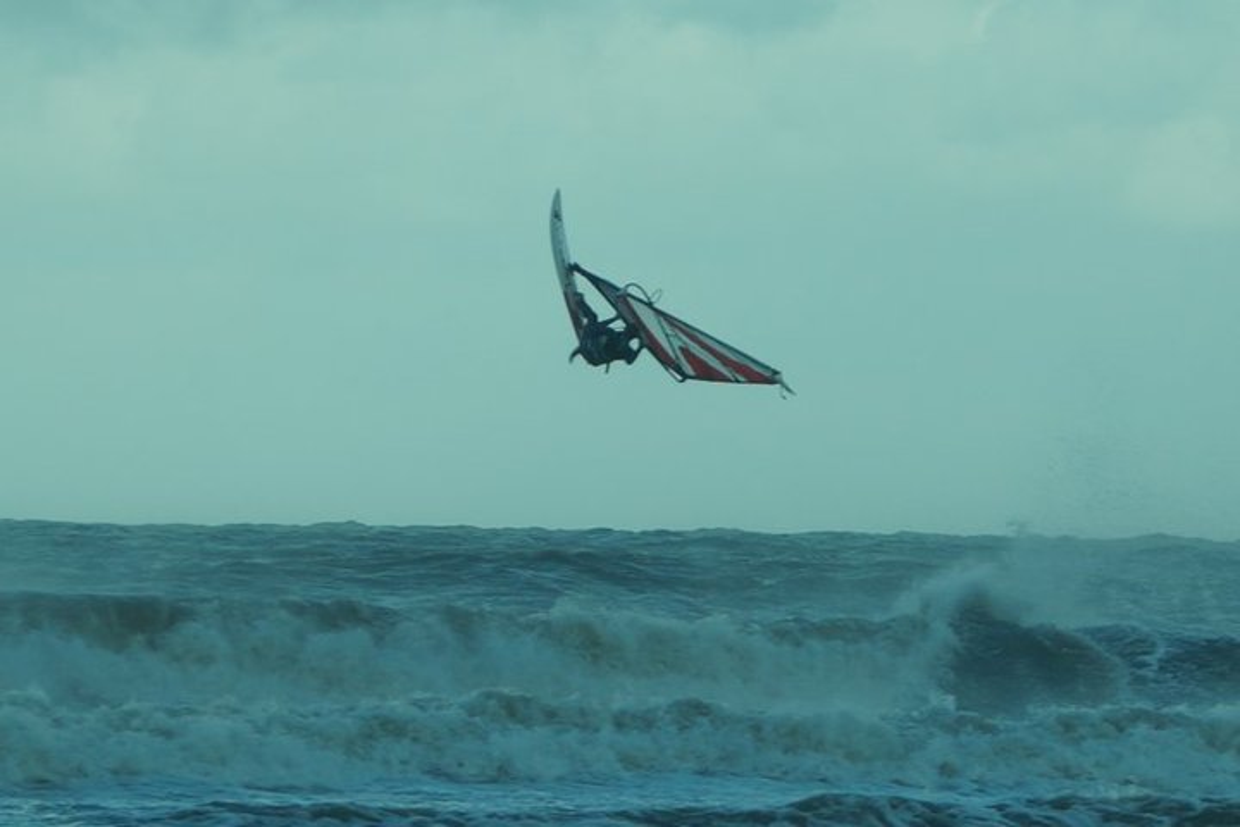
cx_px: 620
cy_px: 414
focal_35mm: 158
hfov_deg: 13.0
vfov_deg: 8.7
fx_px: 5425
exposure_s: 1/250
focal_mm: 105
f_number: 5.6
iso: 100
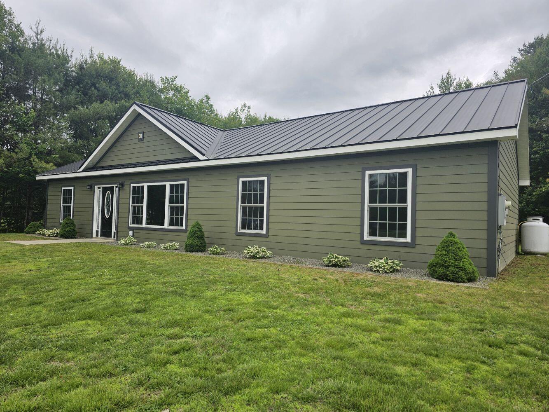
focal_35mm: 23
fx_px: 365
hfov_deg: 73.9
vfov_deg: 58.9
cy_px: 206
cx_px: 274
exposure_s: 1/579
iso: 10
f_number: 1.7
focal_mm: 6.3
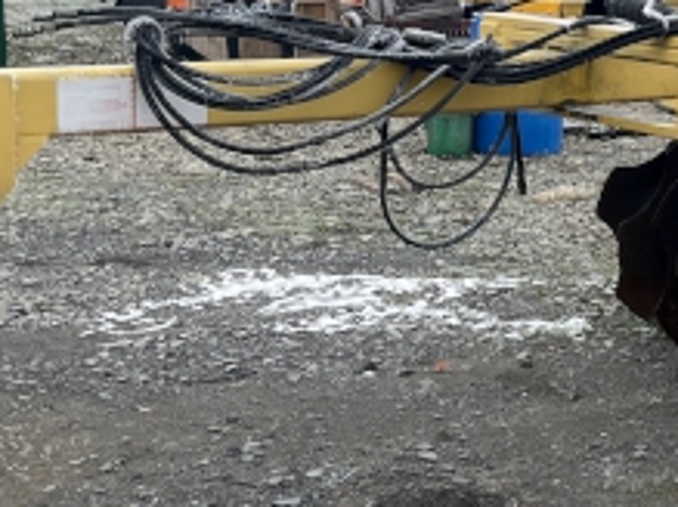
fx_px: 1860
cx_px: 740
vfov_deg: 15.5
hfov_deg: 19.8
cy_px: 167
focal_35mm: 95
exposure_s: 1/1600
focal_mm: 5.1
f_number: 1.6
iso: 50
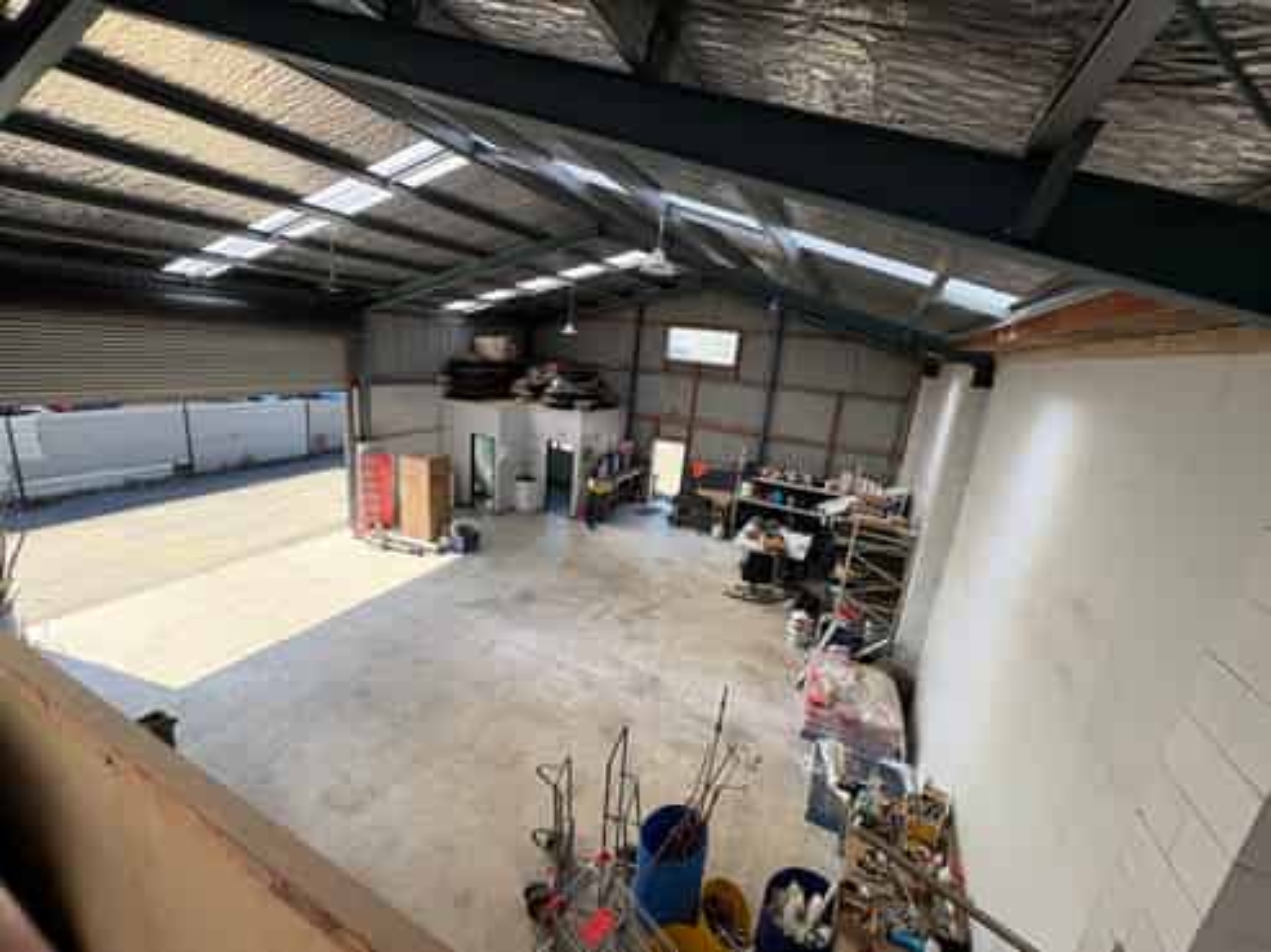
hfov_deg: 102.1
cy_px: 476
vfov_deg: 85.6
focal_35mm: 14
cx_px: 636
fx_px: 514
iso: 64
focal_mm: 2.22
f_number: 2.2
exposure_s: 1/215
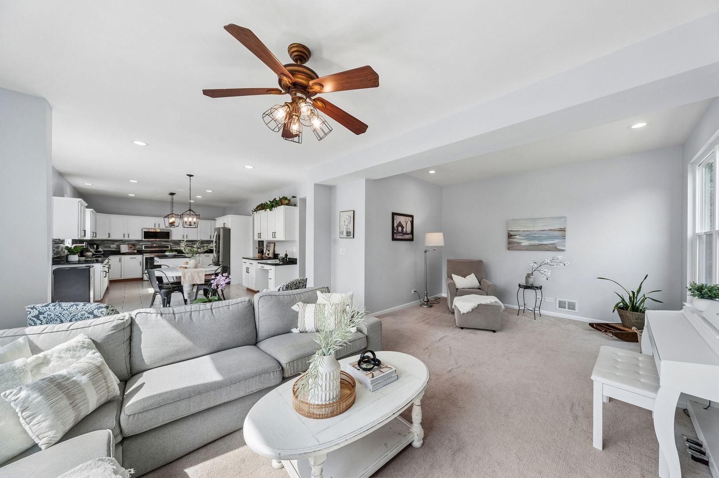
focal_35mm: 12
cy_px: 239
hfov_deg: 112.7
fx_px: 240
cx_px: 360
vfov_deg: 89.9
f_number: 8
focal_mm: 12
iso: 400
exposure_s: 1/125
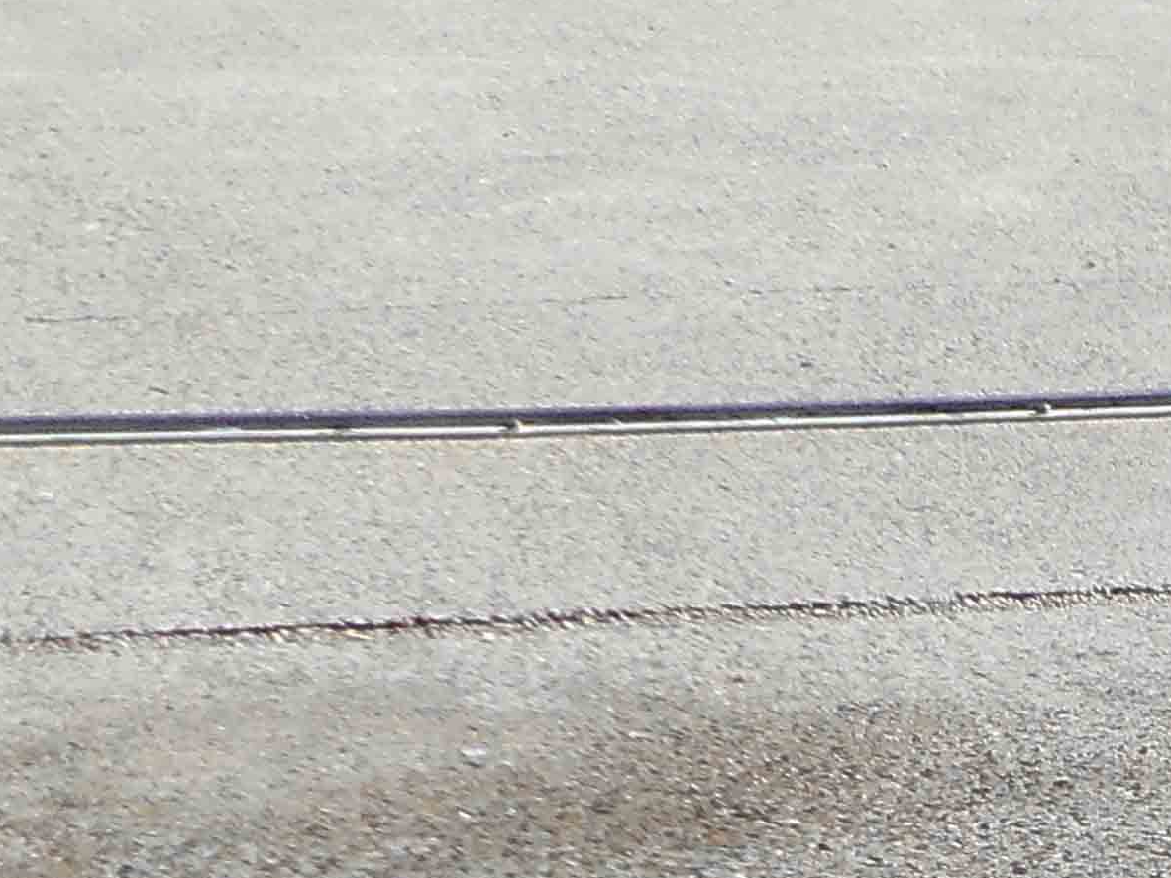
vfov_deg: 11.8
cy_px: 1904
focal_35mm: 109
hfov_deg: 15.5
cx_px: 2103
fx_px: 3687
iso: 80
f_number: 3.7
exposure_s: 1/320
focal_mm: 4.5
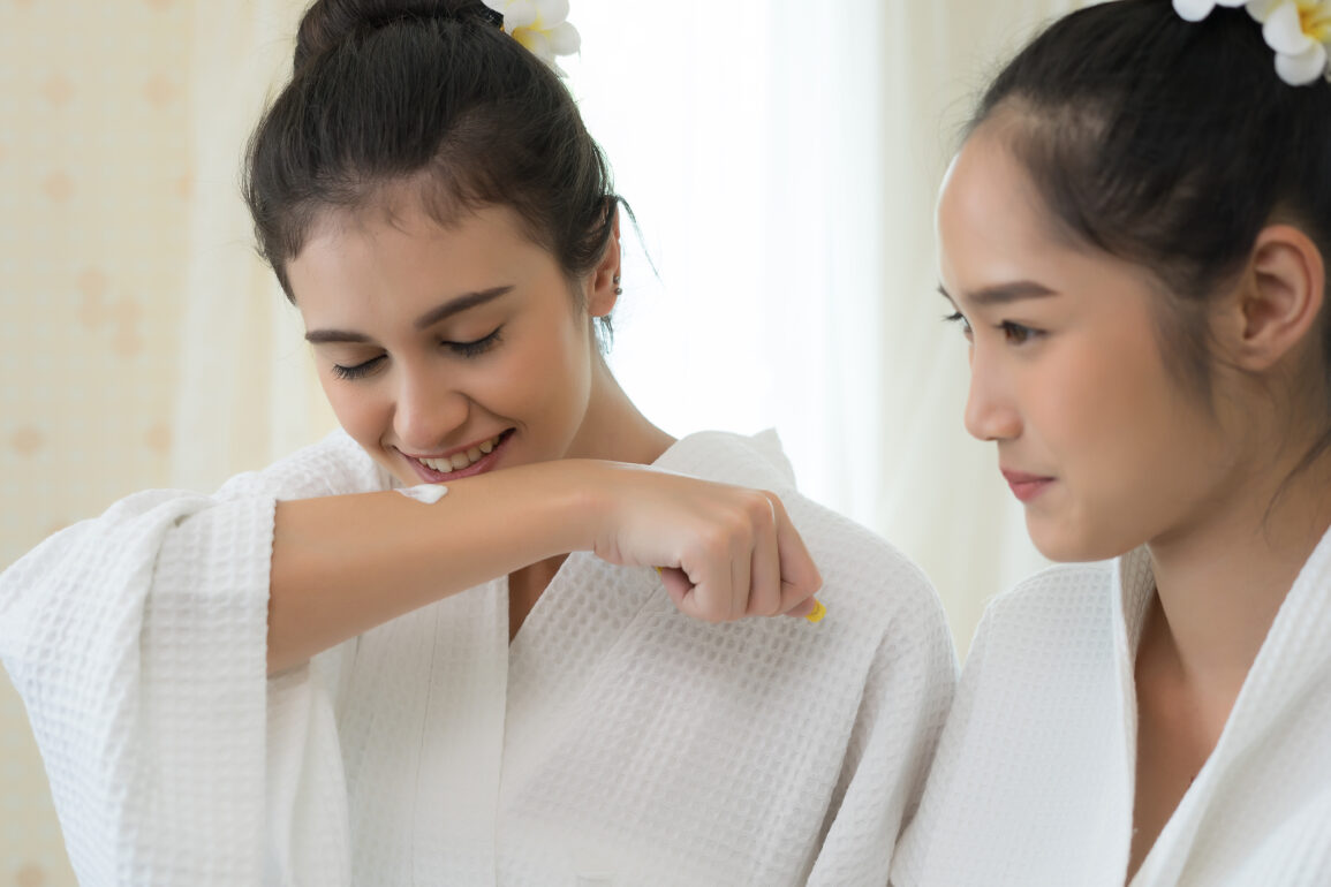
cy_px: 444
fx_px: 1848
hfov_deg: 39.6
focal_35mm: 50
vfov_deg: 27.0
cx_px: 666
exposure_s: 1/160
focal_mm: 50
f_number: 3.5
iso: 400
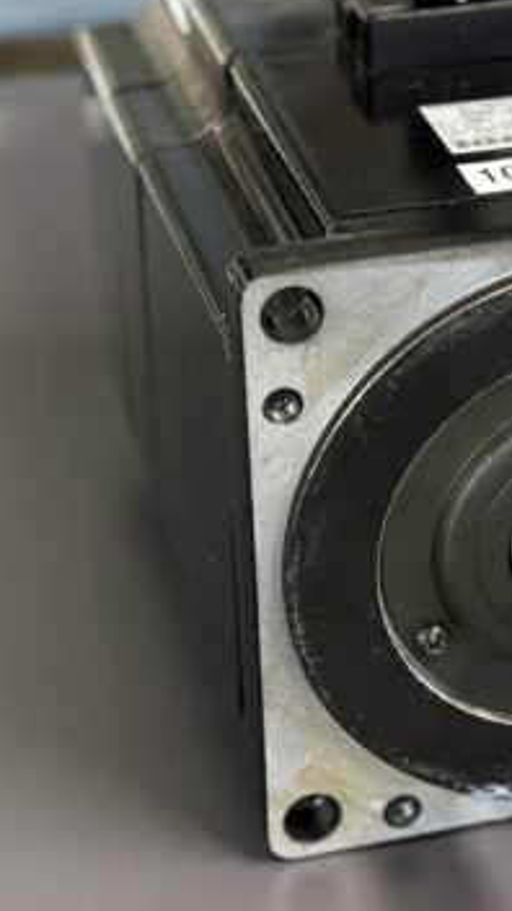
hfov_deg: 10.5
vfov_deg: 18.8
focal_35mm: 114
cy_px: 355
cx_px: 512
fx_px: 2751
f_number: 1.78
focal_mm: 6.76
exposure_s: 1/33
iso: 250
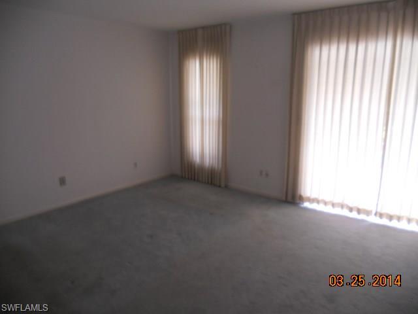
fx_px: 326
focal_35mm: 27
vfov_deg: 51.4
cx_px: 209
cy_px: 157
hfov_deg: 65.3
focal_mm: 4.9
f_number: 3.2
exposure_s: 1/30
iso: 160
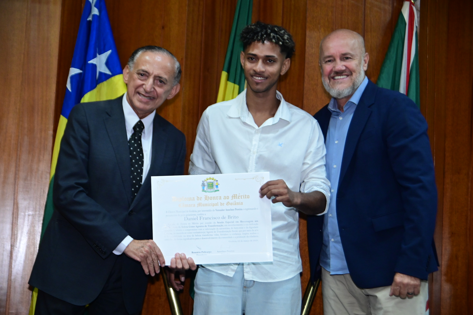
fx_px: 880
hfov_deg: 30.1
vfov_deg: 20.3
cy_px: 159
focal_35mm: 67
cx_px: 238
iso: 5000
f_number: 5.6
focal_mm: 66
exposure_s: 1/250
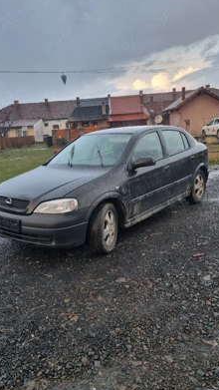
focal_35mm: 29
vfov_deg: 66.1
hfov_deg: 40.1
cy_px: 194
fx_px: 299
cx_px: 96
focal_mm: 5.4
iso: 80
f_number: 1.8
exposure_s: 1/100
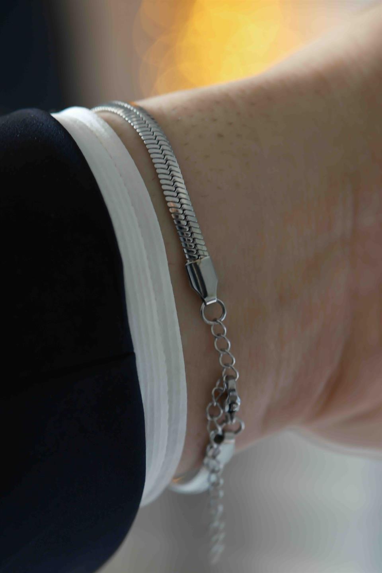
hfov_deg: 11.4
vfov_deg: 17.1
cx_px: 191
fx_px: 1910
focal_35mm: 120
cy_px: 286
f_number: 4
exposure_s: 1/30
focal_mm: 80
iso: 400
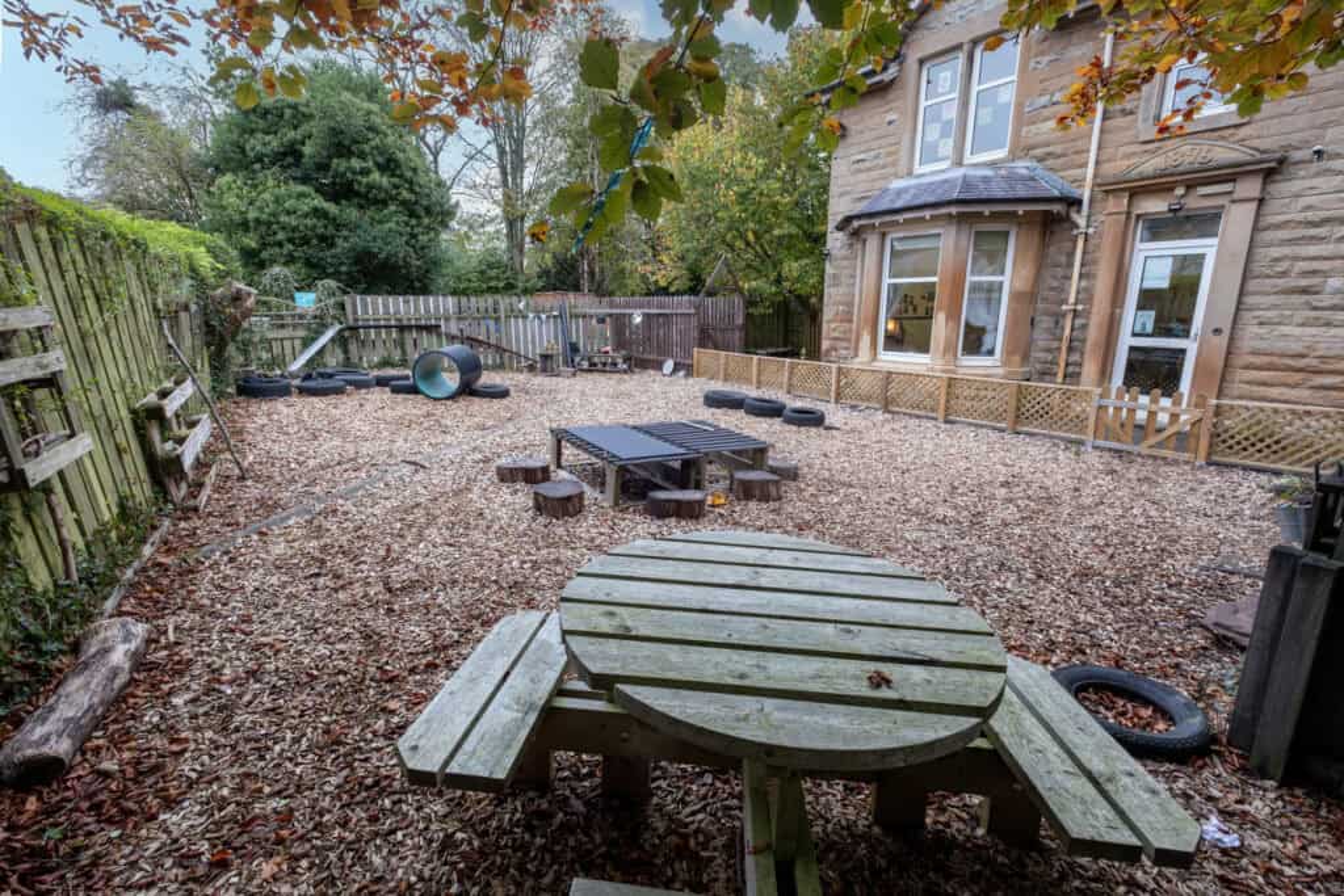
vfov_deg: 77.3
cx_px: 672
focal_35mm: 15
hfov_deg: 100.4
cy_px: 448
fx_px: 560
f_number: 9
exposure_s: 1/3.33
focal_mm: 10
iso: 125
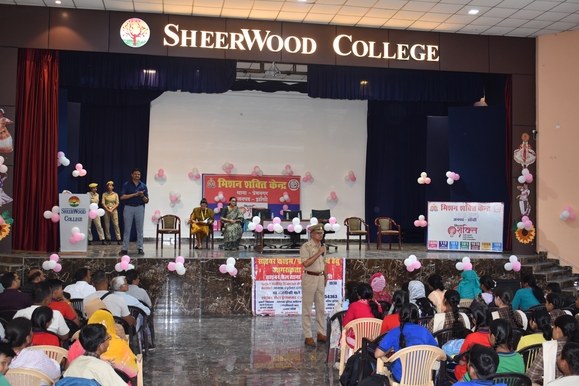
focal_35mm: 40
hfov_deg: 47.9
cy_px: 193
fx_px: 652
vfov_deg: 33.0
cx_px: 290
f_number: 4.5
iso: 800
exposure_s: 1/80
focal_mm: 27
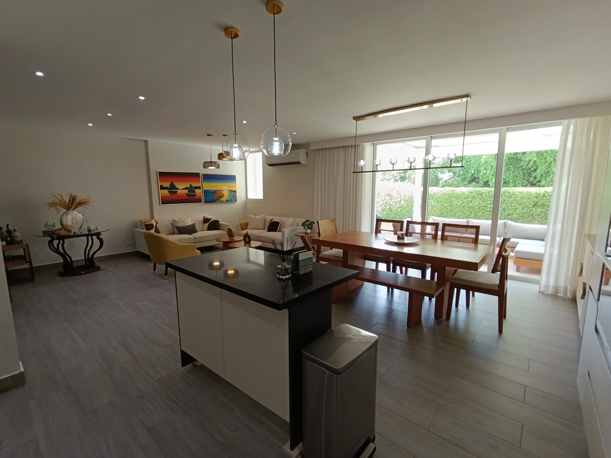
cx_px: 306
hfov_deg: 94.5
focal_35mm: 16
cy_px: 229
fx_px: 282
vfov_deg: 78.1
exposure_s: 1/100
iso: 200
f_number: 2.2
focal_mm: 1.65
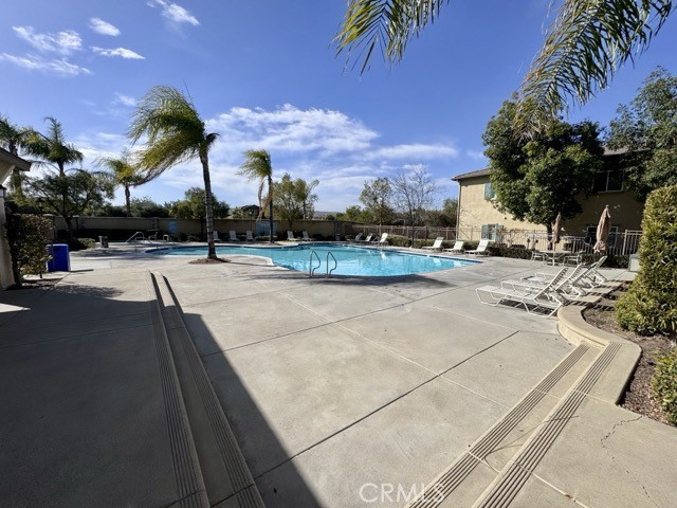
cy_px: 254
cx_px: 338
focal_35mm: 14
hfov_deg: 102.1
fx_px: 274
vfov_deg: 85.7
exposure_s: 1/3390
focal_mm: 2.22
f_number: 2.2
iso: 50
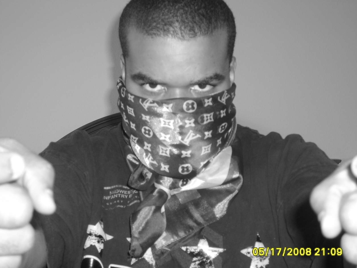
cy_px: 134
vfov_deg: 28.0
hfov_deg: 36.8
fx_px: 536
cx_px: 178
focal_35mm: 52
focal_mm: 8.7
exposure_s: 1/45
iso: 100
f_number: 3.3
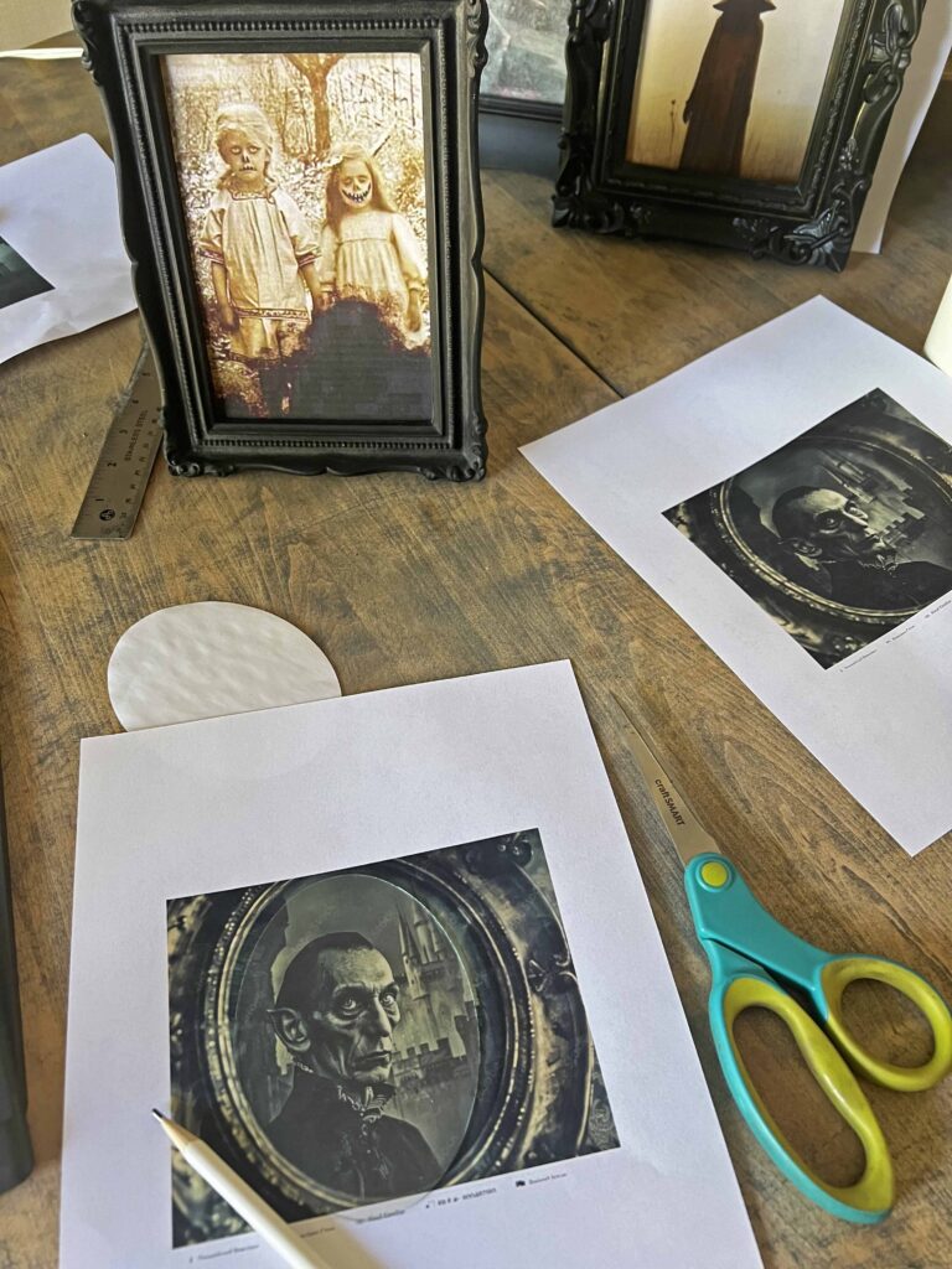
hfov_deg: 53.1
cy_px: 634
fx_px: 953
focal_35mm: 26
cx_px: 476
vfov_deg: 67.3
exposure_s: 1/74
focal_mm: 5.7
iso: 125
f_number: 1.5
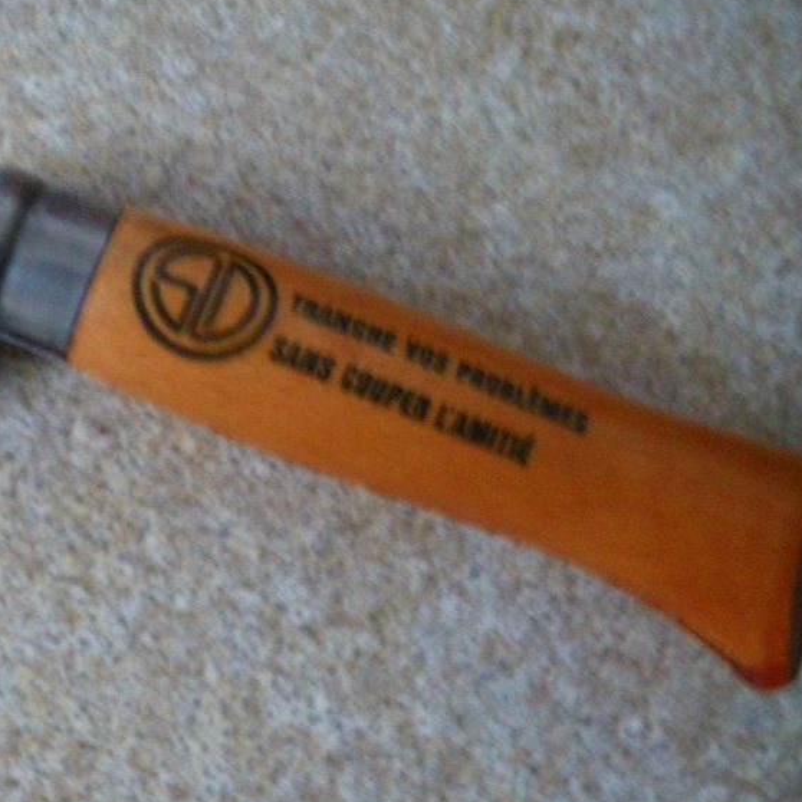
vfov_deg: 30.0
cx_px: 95
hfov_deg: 29.0
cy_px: 460
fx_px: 1494
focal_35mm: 57
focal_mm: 6.3
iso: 800
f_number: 3.5
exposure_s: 1/4
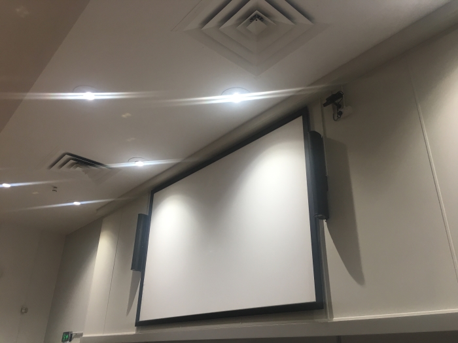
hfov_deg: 61.7
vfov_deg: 48.2
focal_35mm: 29
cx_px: 229
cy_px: 172
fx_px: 384
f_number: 2.2
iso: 32
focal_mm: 4.15
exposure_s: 1/33
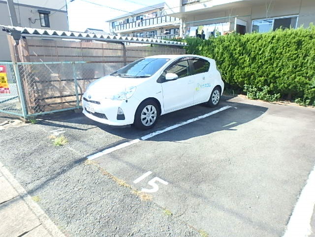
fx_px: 191
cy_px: 118
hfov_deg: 79.0
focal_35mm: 21
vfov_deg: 63.4
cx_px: 158
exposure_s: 1/320
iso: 125
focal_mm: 3.7
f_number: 3.5
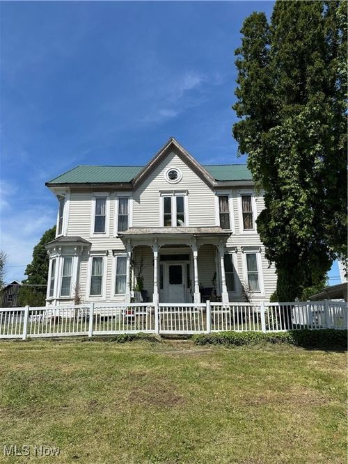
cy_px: 232
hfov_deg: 56.8
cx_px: 174
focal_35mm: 24
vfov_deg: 71.6
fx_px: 322
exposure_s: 1/5263
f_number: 1.78
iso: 80
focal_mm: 6.86
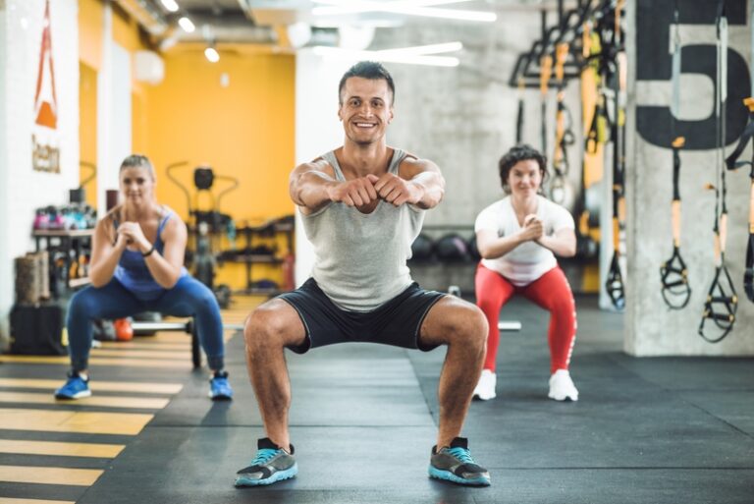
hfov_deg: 23.9
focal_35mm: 85
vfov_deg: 16.1
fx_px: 1781
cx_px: 377
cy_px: 252
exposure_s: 1/100
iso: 320
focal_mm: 85
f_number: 2.8
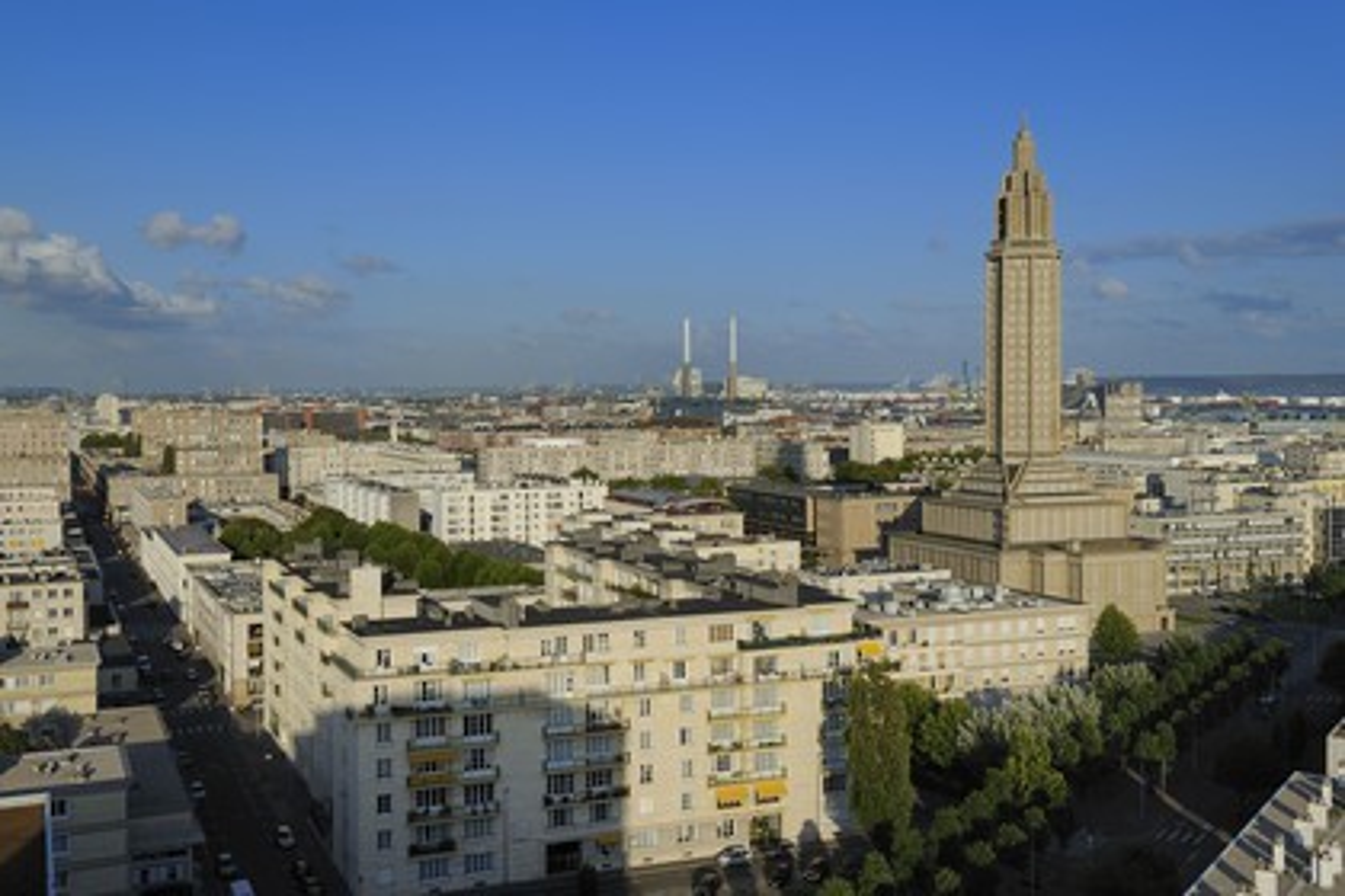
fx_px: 1420
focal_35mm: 38
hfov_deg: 50.7
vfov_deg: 35.1
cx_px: 672
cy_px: 448
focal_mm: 38
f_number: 9
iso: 200
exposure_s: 1/500
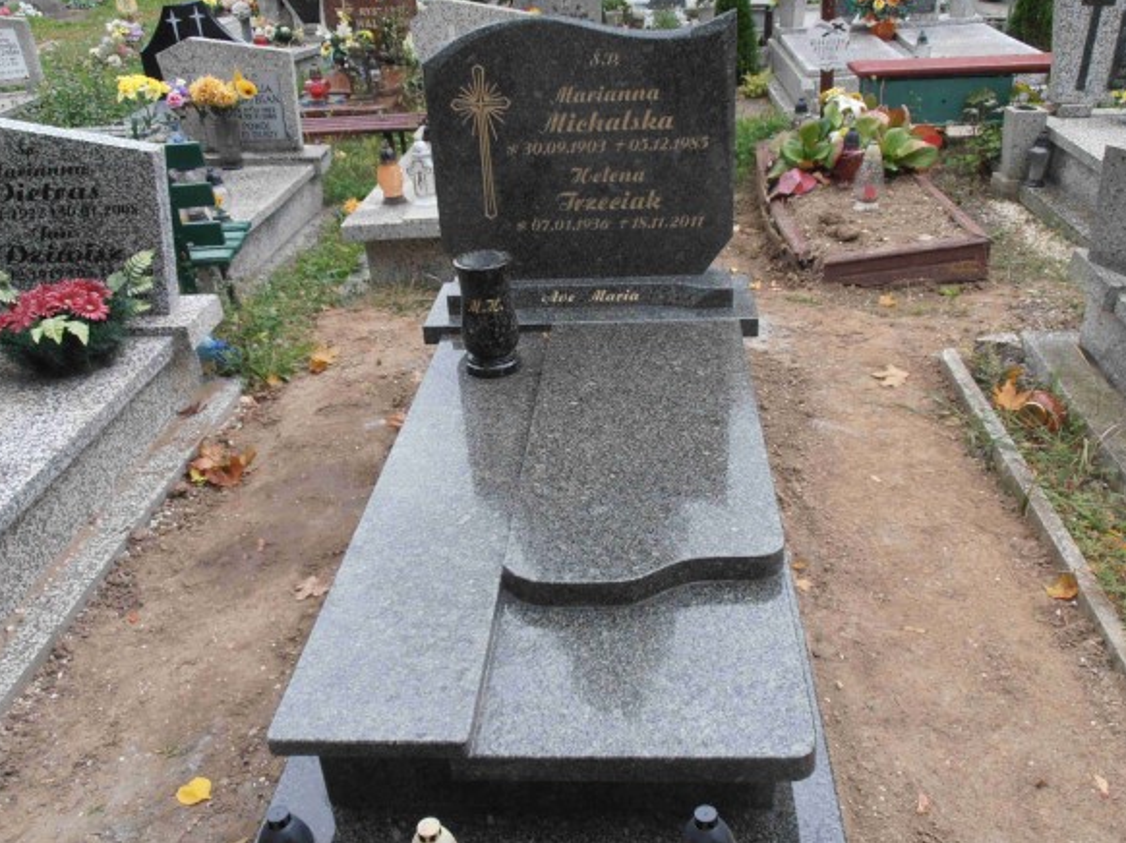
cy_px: 414
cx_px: 582
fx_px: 1073
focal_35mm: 33
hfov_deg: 55.4
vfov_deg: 42.9
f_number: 3.5
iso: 80
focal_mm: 5.25
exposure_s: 1/80
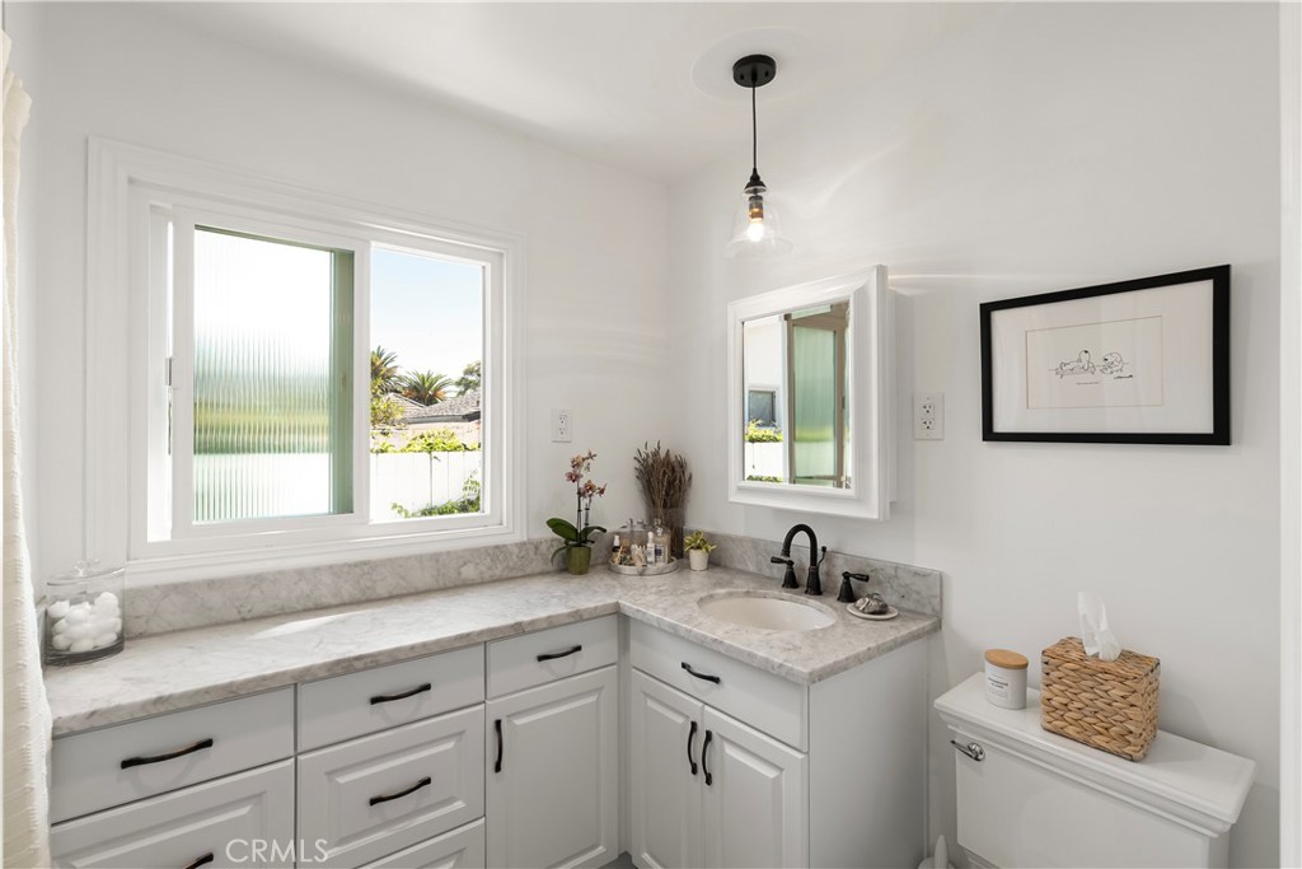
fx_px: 579
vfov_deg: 73.8
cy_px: 434
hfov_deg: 96.7
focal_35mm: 16
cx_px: 651
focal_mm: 16
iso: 500
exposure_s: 1/15
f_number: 9
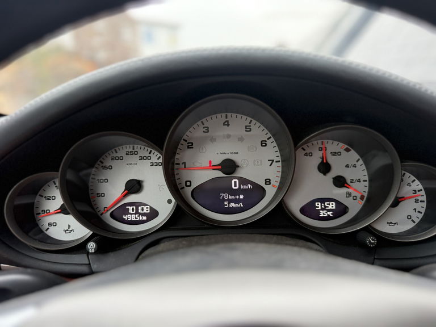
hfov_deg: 71.6
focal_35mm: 24
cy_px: 164
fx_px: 302
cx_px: 218
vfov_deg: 56.8
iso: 160
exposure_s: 1/130
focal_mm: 6.76
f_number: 1.78
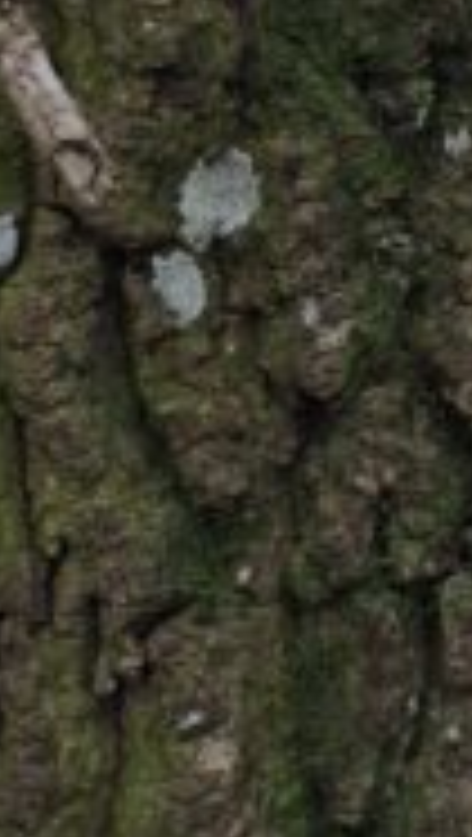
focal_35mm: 138
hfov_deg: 7.8
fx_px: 3062
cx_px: 1349
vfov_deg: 11.9
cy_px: -1305
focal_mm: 5.4
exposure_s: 1/162
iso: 25
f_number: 1.8
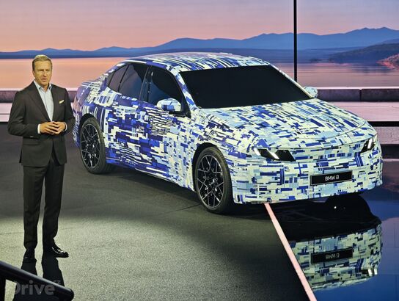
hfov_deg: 19.6
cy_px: 150
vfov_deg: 14.8
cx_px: 200
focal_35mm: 100
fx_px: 1155
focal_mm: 25.1
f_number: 2.6
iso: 320
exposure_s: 1/100
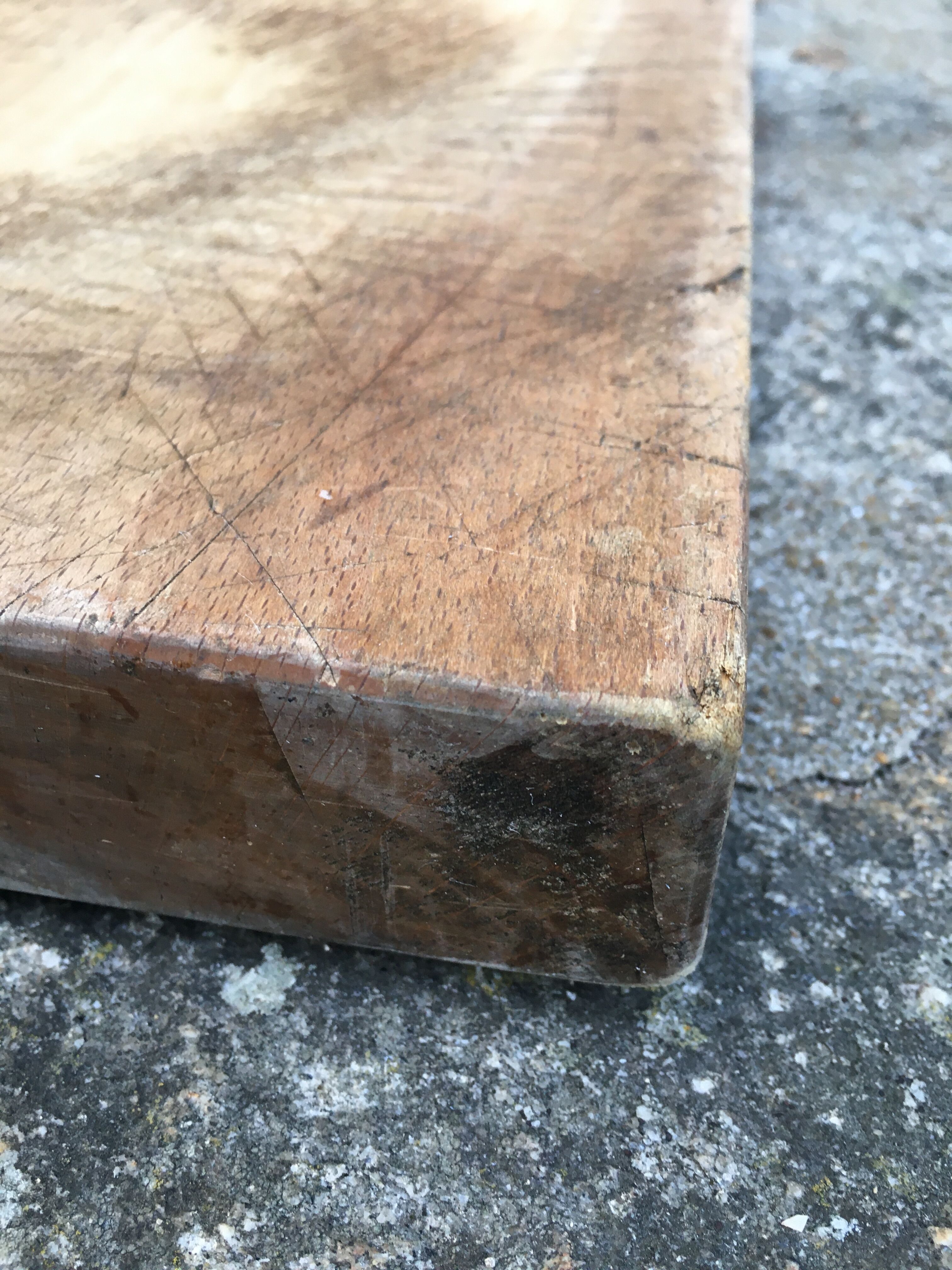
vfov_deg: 61.7
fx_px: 1063
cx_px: 476
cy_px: 635
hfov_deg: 48.2
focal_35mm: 29
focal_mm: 4.15
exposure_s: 1/33
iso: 40
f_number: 2.2
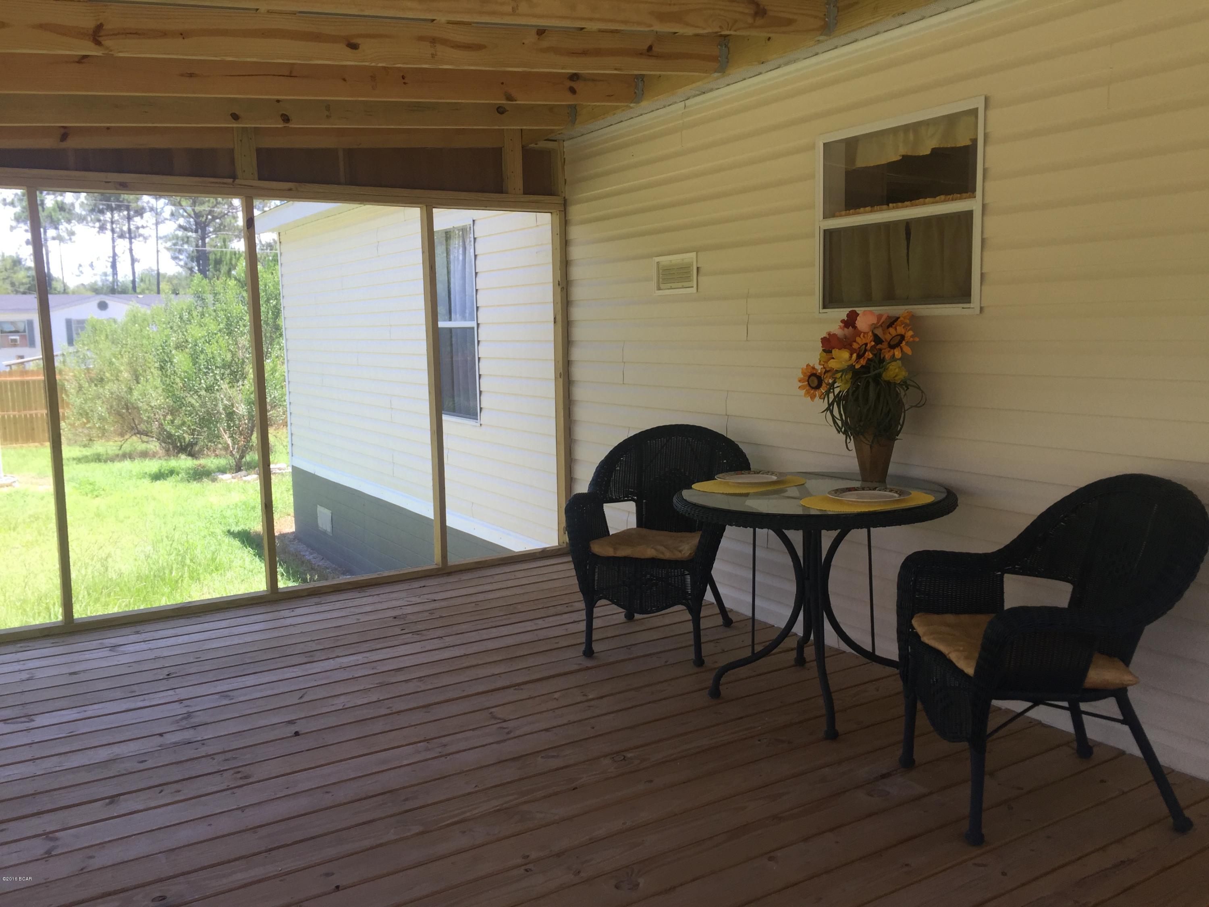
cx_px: 604
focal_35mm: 29
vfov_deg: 48.2
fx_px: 1013
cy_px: 454
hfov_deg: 61.7
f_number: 2.2
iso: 32
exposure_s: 1/151
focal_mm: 4.15
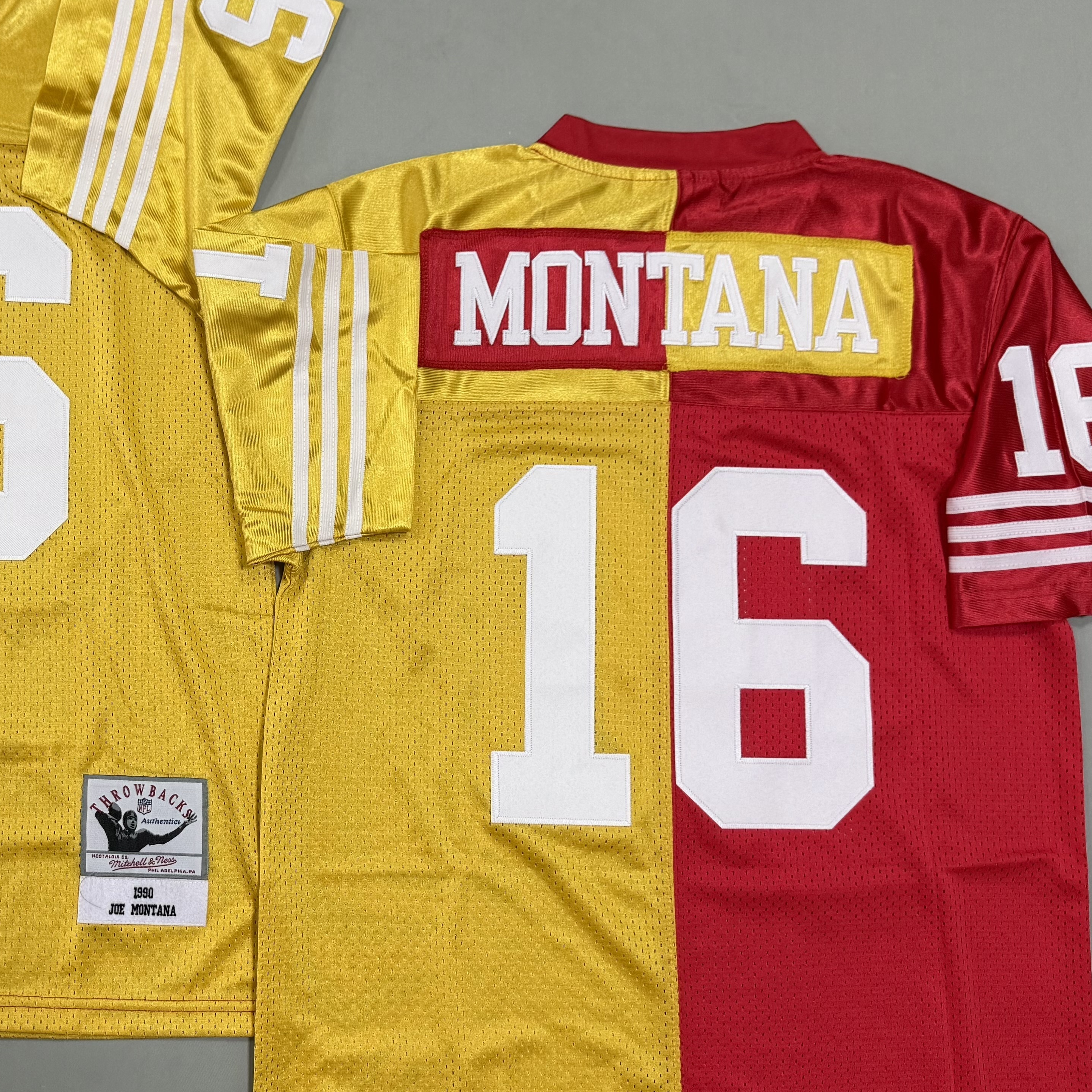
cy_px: 586
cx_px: 246
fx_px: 1499
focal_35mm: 42
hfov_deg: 38.8
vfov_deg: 40.0
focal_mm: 6.76
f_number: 1.78
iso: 200
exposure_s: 1/100
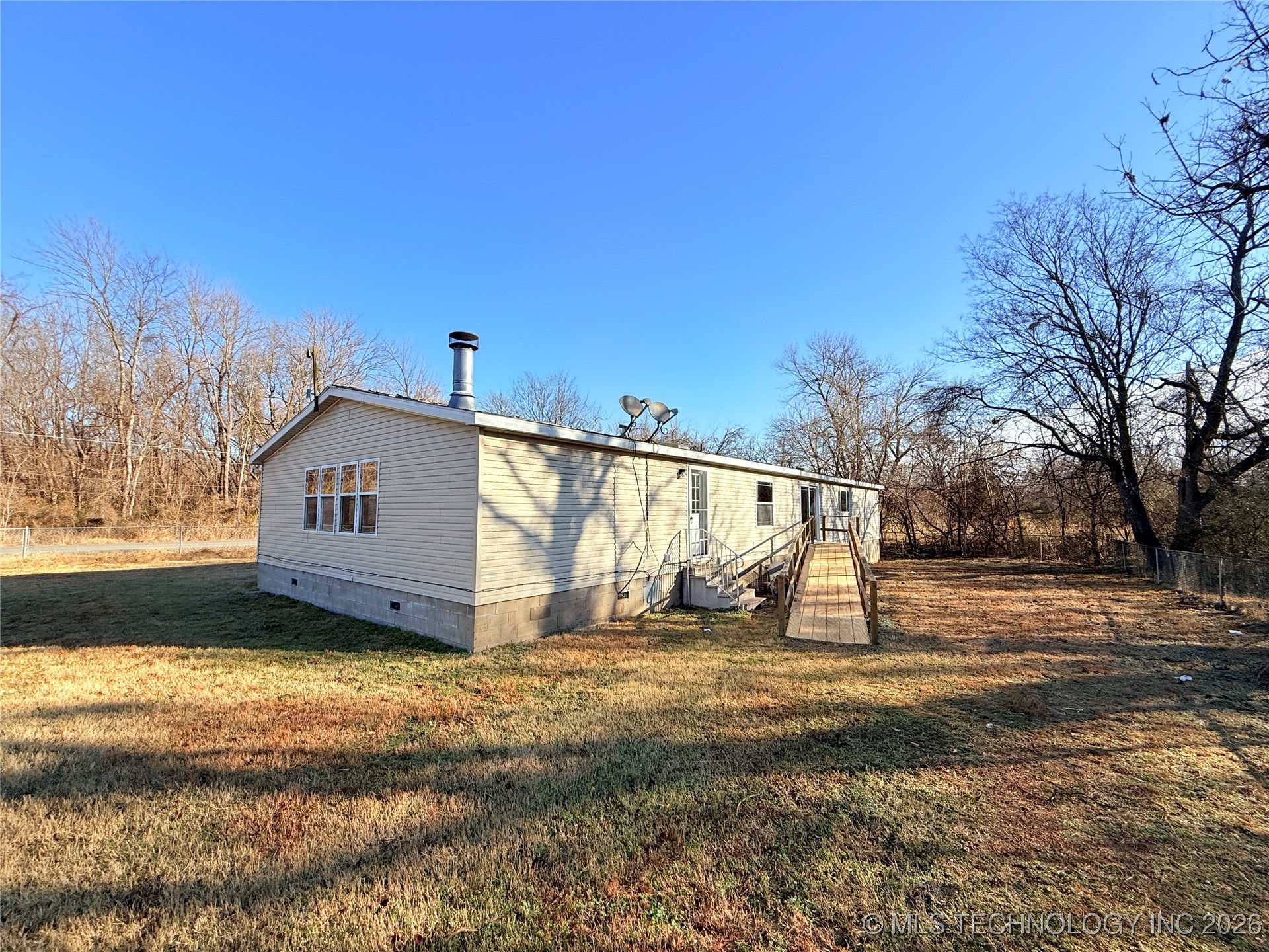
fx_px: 513
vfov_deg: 85.7
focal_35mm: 14
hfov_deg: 102.1
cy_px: 476
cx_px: 634
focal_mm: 2.22
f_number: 2.2
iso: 50
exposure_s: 1/1189
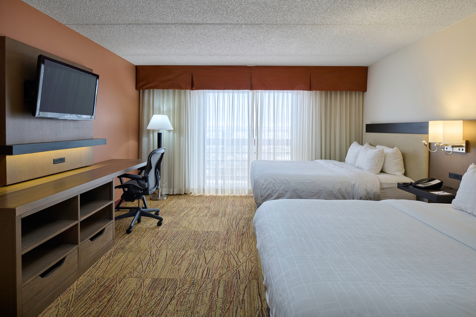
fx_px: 251
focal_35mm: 19
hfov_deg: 86.9
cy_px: 158
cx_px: 238
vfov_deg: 64.6
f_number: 11
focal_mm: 19
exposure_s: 1/15
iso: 200
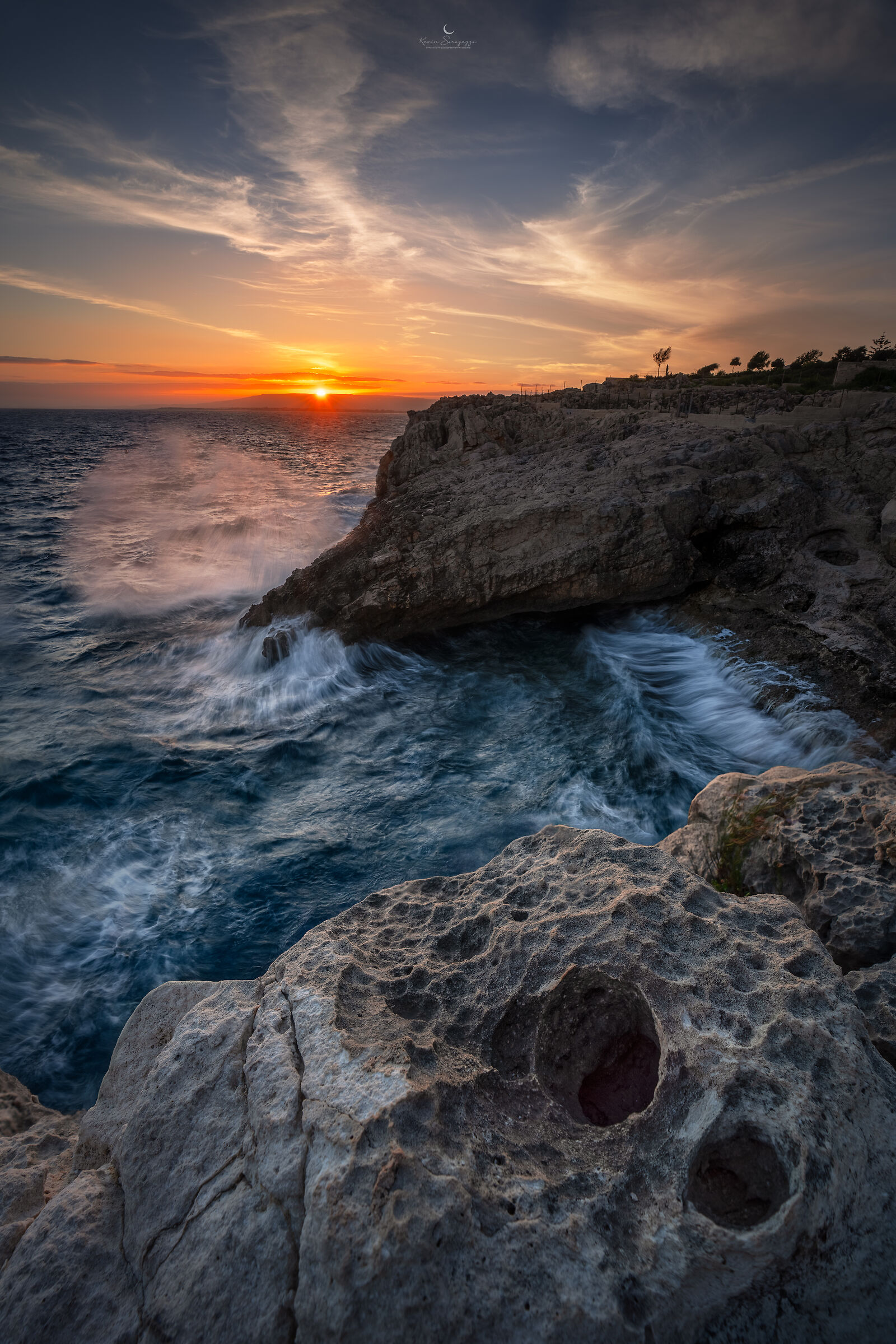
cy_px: 672
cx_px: 448
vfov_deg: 96.7
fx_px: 597
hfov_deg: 73.7
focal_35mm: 16
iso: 100
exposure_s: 1/25
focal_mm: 16
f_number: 9
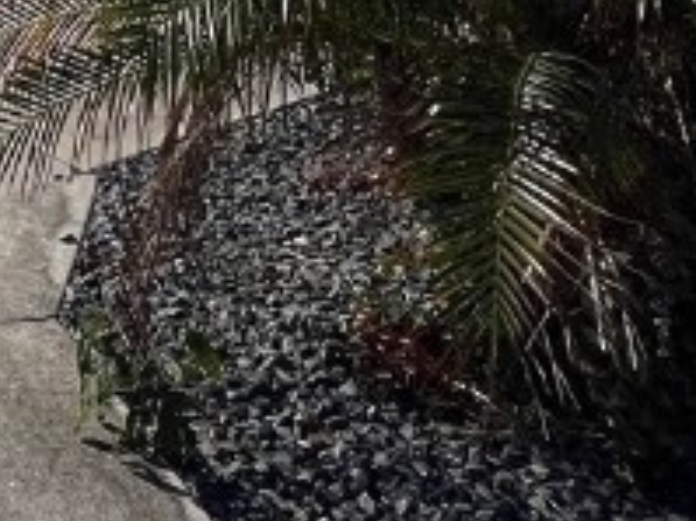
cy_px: -657
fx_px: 1346
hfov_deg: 19.7
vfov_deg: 15.2
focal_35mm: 67
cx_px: -616
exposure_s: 1/4785
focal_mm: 1.57
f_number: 1.8
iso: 32
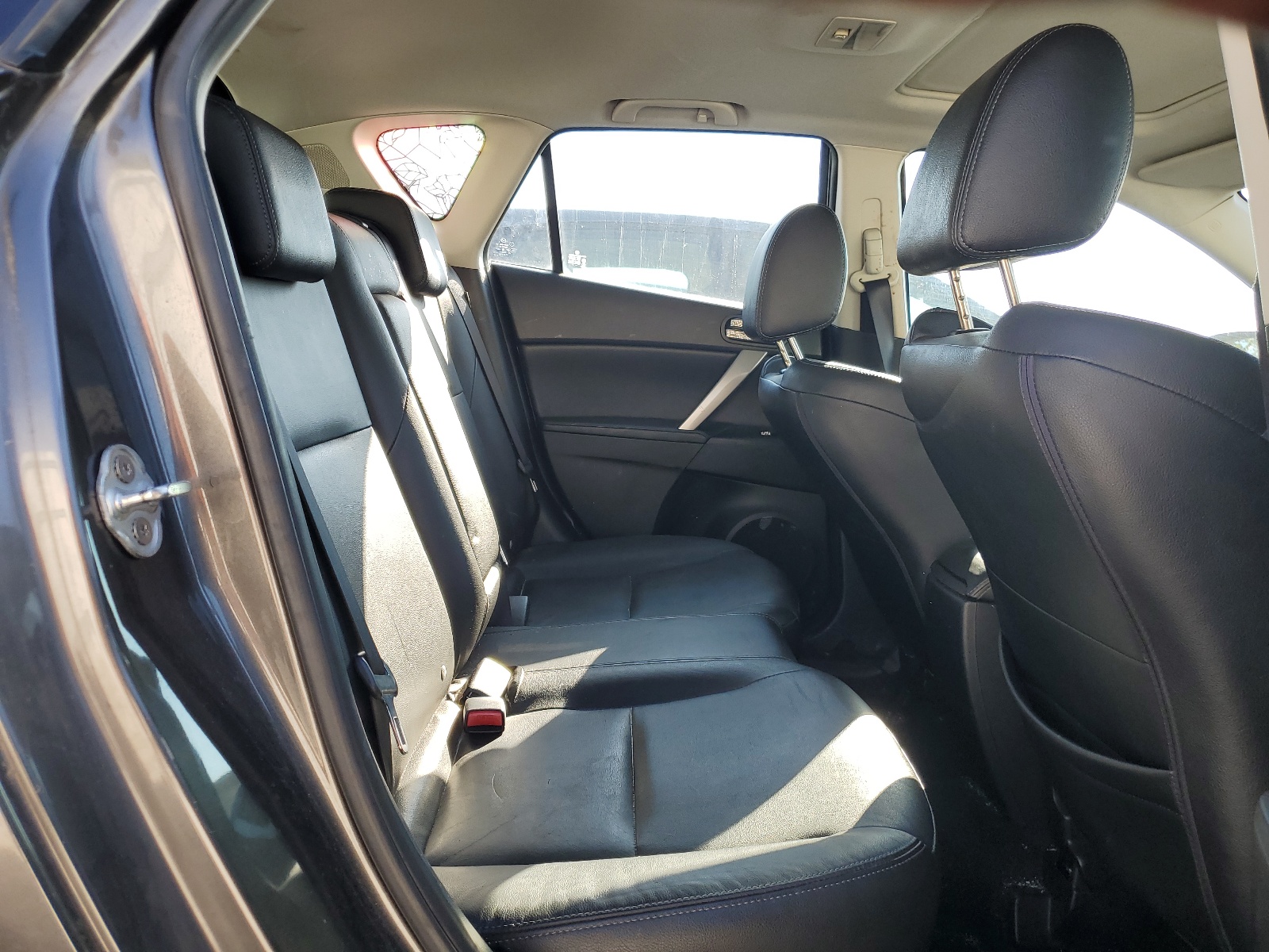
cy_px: 476
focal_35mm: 26
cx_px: 634
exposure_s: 1/312
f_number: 1.5
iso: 50
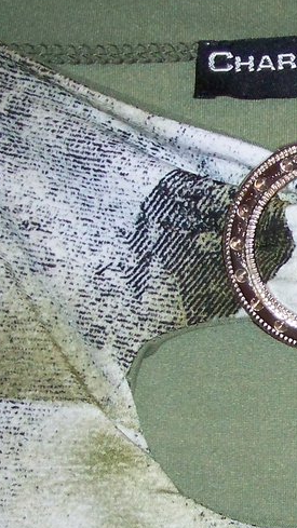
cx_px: 367
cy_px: 449
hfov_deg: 10.8
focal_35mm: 110
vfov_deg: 19.2
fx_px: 1540
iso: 400
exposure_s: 1/60
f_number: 2.8
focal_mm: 7.8
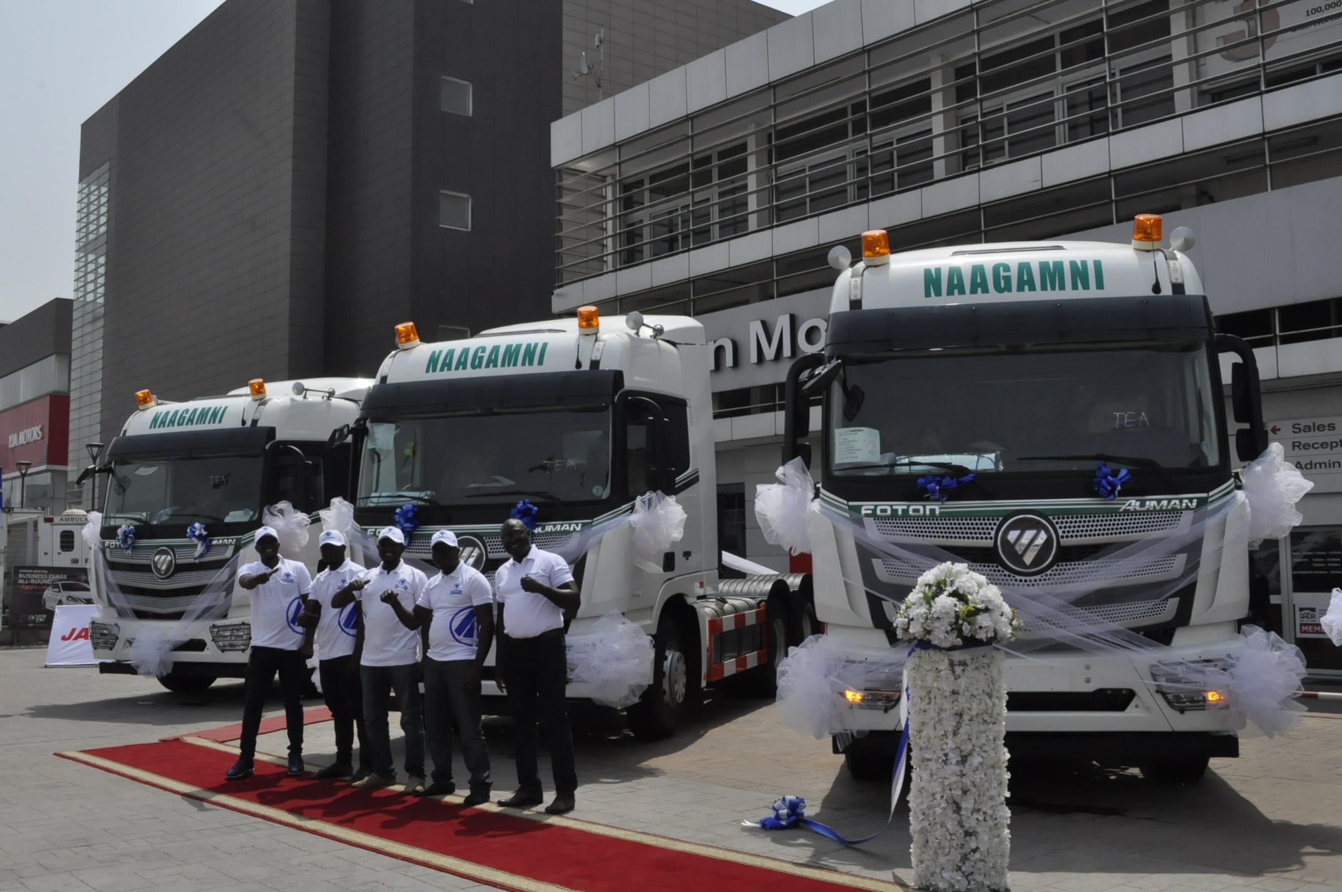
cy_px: 446
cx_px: 671
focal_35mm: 36
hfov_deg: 53.2
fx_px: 1340
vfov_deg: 36.8
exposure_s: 1/1000
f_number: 16
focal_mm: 24
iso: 1250
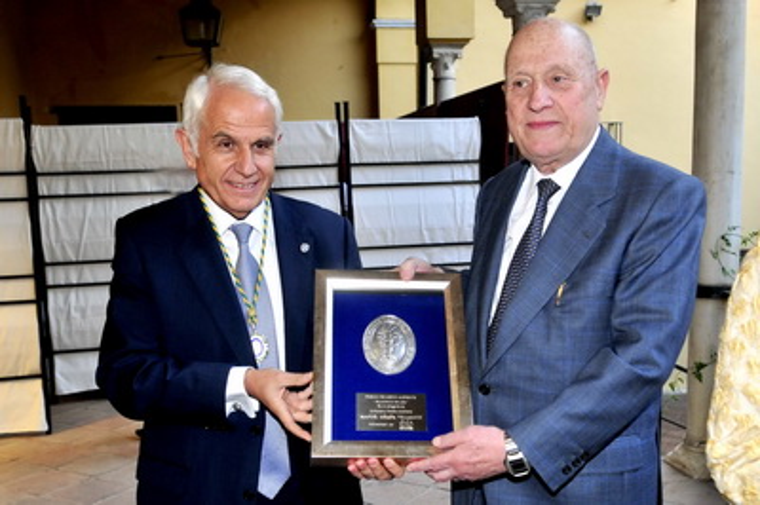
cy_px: 252
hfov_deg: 57.3
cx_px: 380
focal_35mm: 33
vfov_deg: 39.9
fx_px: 696
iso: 320
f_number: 4.5
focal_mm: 22
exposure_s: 1/100
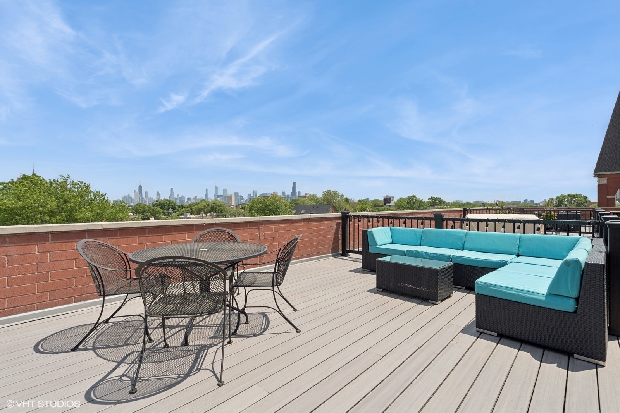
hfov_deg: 93.3
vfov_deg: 70.4
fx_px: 293
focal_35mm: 17
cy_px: 206
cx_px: 310
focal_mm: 17
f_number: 8
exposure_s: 1/1250
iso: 320
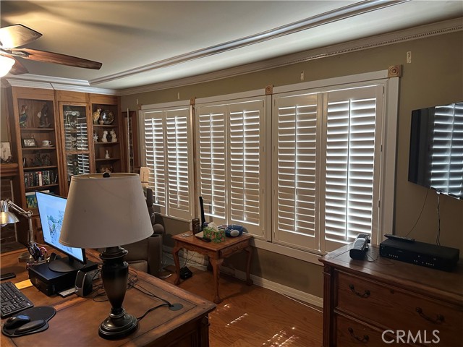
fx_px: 321
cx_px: 232
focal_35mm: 24
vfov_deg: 56.8
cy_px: 174
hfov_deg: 71.6
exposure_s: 1/60
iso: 400
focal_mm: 6.86
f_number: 1.78
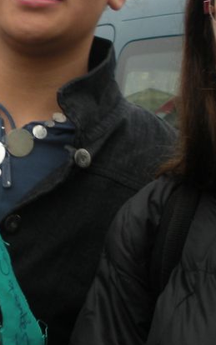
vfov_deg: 17.8
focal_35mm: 116
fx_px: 1092
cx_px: -12
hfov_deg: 11.2
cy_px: 52
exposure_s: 1/83.5
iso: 64
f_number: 3.5
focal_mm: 6.3
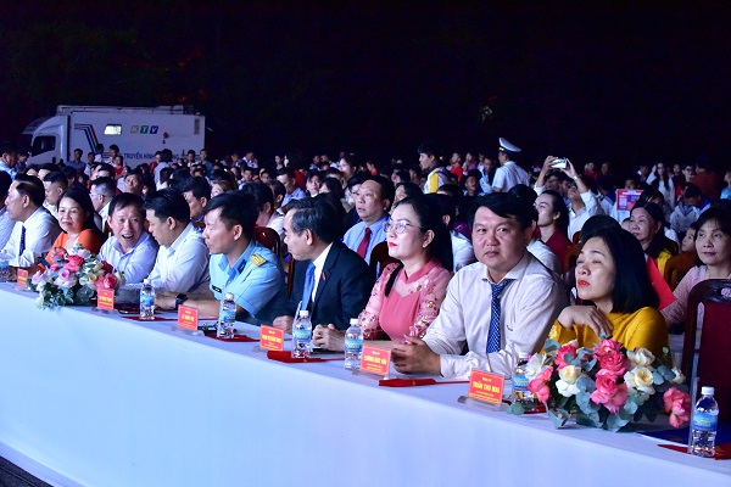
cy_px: 244
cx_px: 366
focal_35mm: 70
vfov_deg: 19.5
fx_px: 1421
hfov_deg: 28.8
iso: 10000
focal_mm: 70
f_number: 8
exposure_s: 1/80
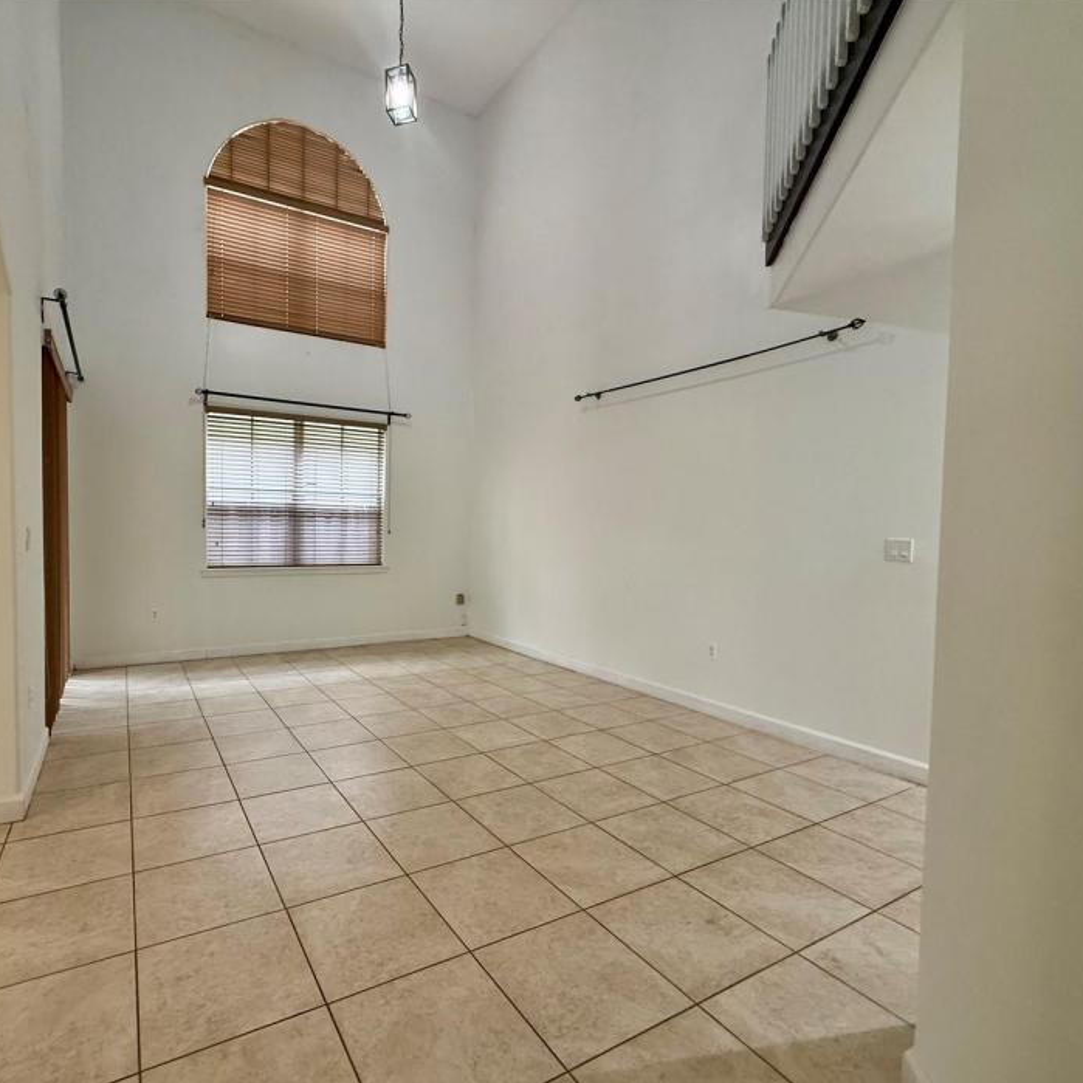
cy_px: 550
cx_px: 437
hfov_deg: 83.0
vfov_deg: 84.0
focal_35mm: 17
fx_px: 602
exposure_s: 1/60
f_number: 2.2
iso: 200
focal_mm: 2.22
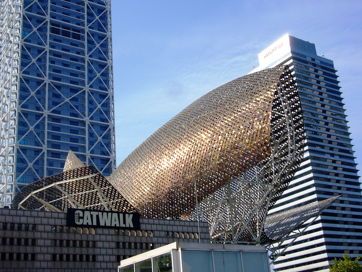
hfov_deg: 38.9
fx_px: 512
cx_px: 181
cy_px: 136
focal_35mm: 49
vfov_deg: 29.7
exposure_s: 1/250
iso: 80
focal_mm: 8.1
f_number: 7.1
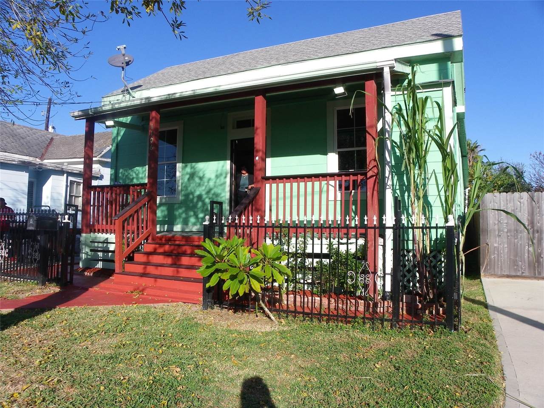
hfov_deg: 67.3
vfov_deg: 53.1
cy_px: 204
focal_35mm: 26
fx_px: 409
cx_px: 272
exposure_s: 1/160
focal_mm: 4.6
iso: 50
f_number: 7.1
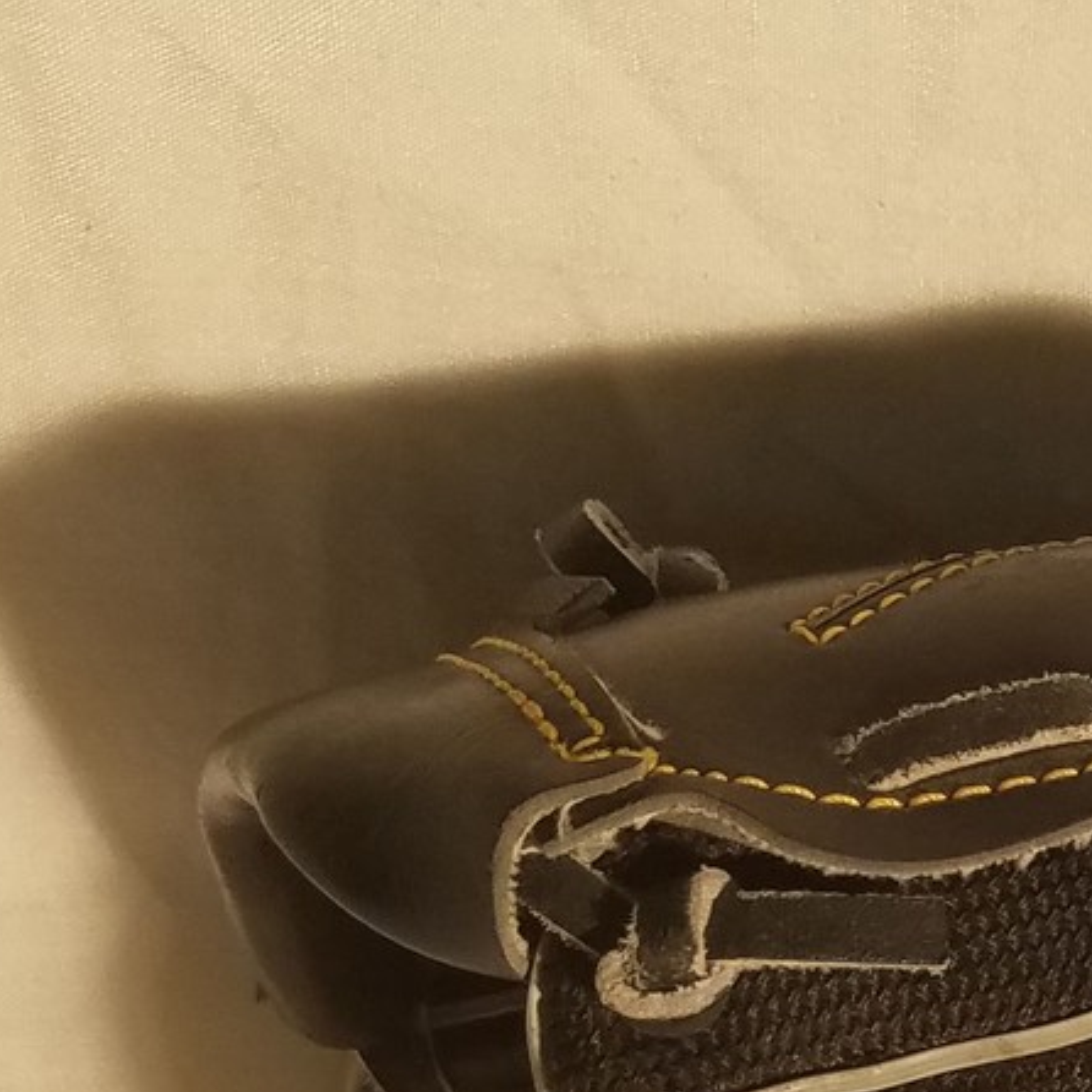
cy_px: 1594
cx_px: 2000
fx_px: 3676
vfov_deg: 15.7
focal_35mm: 103
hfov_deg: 14.7
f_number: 1.7
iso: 50
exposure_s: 1/151
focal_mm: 4.2
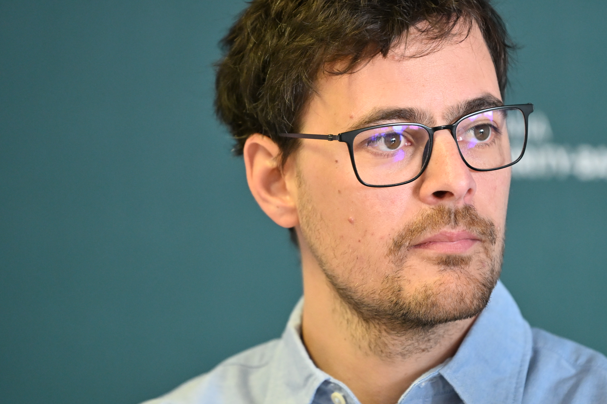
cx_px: 379
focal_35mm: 303
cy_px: 164
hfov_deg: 6.8
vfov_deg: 4.5
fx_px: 5108
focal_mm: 200
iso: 2000
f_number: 2.8
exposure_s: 1/250
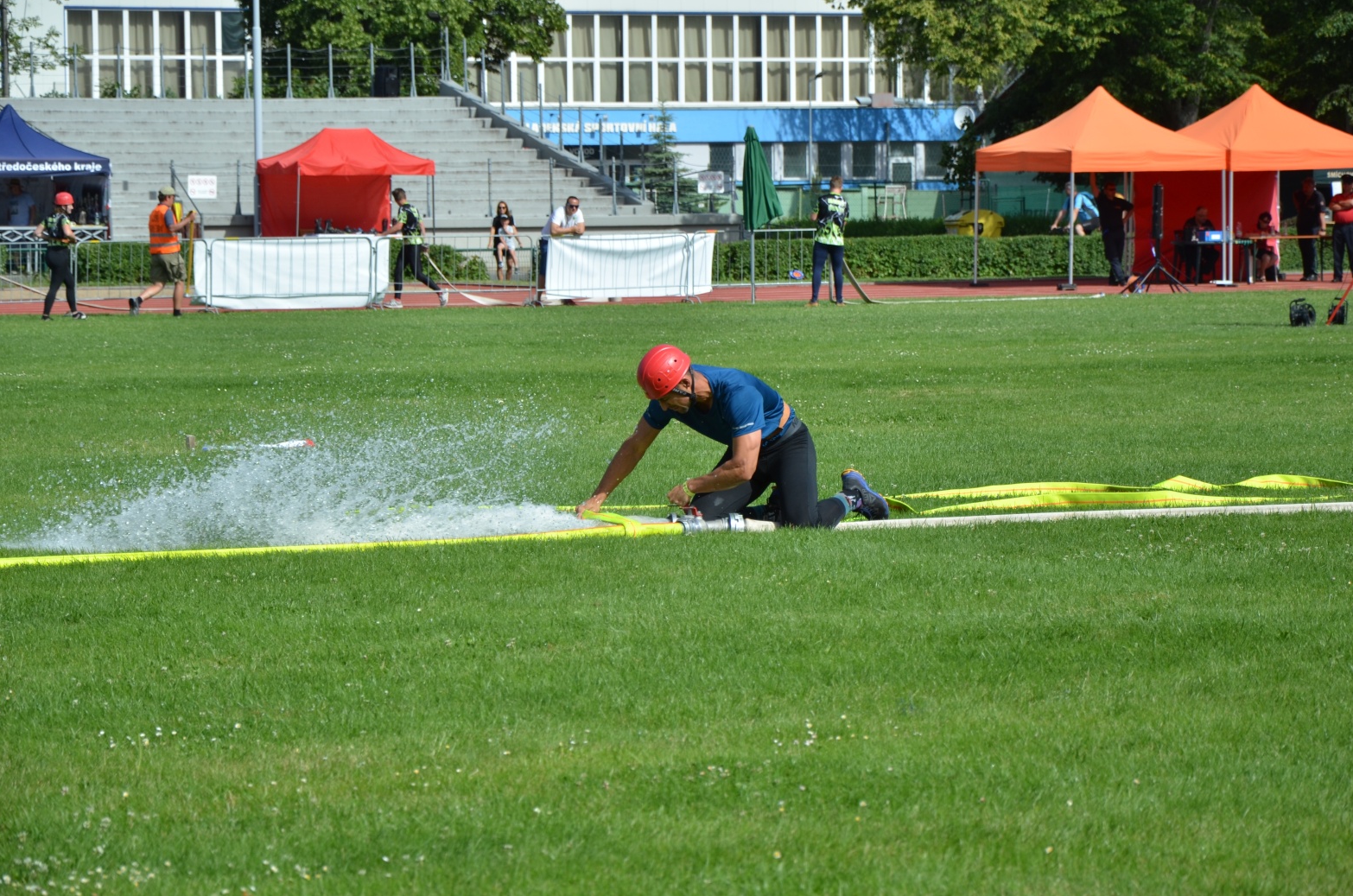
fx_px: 5288
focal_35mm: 141
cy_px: 439
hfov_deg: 14.6
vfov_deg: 9.7
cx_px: 686
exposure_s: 1/1000
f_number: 6.3
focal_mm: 92
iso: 200
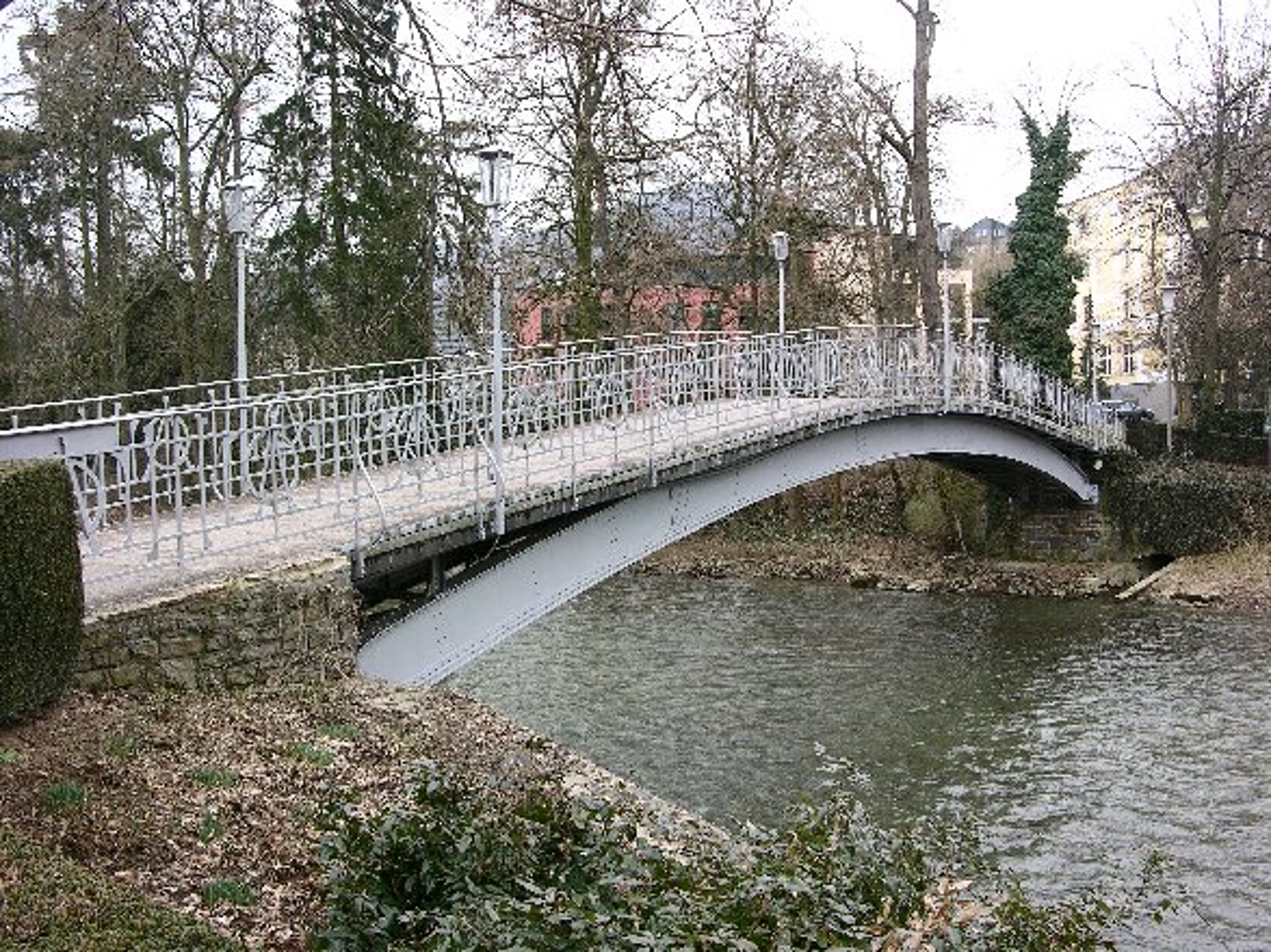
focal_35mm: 35
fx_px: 1285
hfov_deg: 52.6
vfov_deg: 40.7
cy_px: 476
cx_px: 636
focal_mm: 8.9
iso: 50
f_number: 4.5
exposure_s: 1/41.2
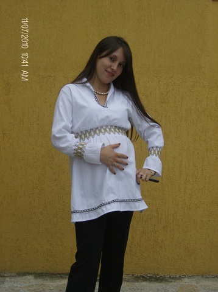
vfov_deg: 34.4
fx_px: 472
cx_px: 109
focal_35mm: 56
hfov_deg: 26.0
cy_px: 146
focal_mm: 9.3
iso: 100
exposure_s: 1/678
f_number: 5.6
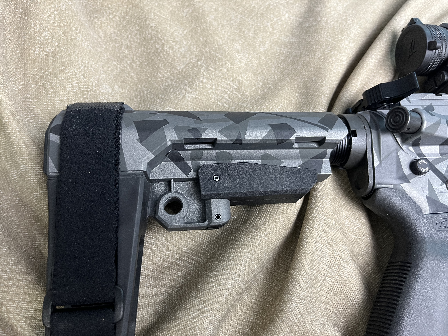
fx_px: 336
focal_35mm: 26
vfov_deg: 53.1
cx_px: 224
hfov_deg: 67.3
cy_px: 168
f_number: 1.6
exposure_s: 1/60
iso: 250
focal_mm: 5.1
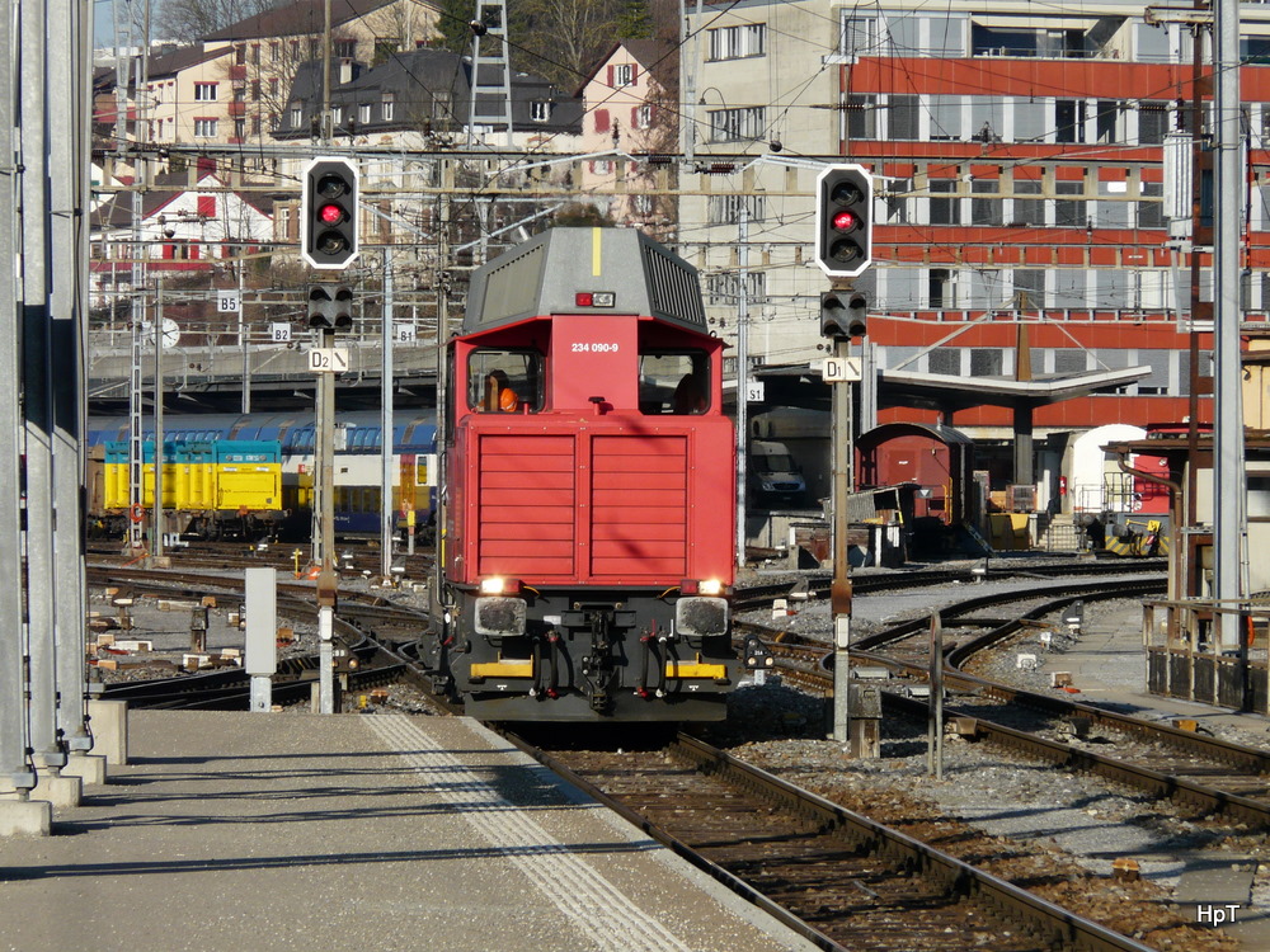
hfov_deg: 6.7
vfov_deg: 5.1
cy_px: 476
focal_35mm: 294
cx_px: 635
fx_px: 10786
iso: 100
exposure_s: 1/500
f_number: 6.3
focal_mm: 48.2
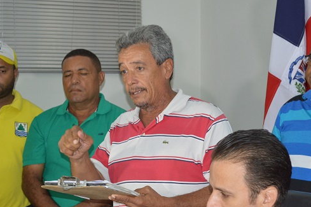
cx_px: 167
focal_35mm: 85
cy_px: 116
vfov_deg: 16.0
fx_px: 734
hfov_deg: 23.9
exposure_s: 1/60
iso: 1100
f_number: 5.3
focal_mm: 46
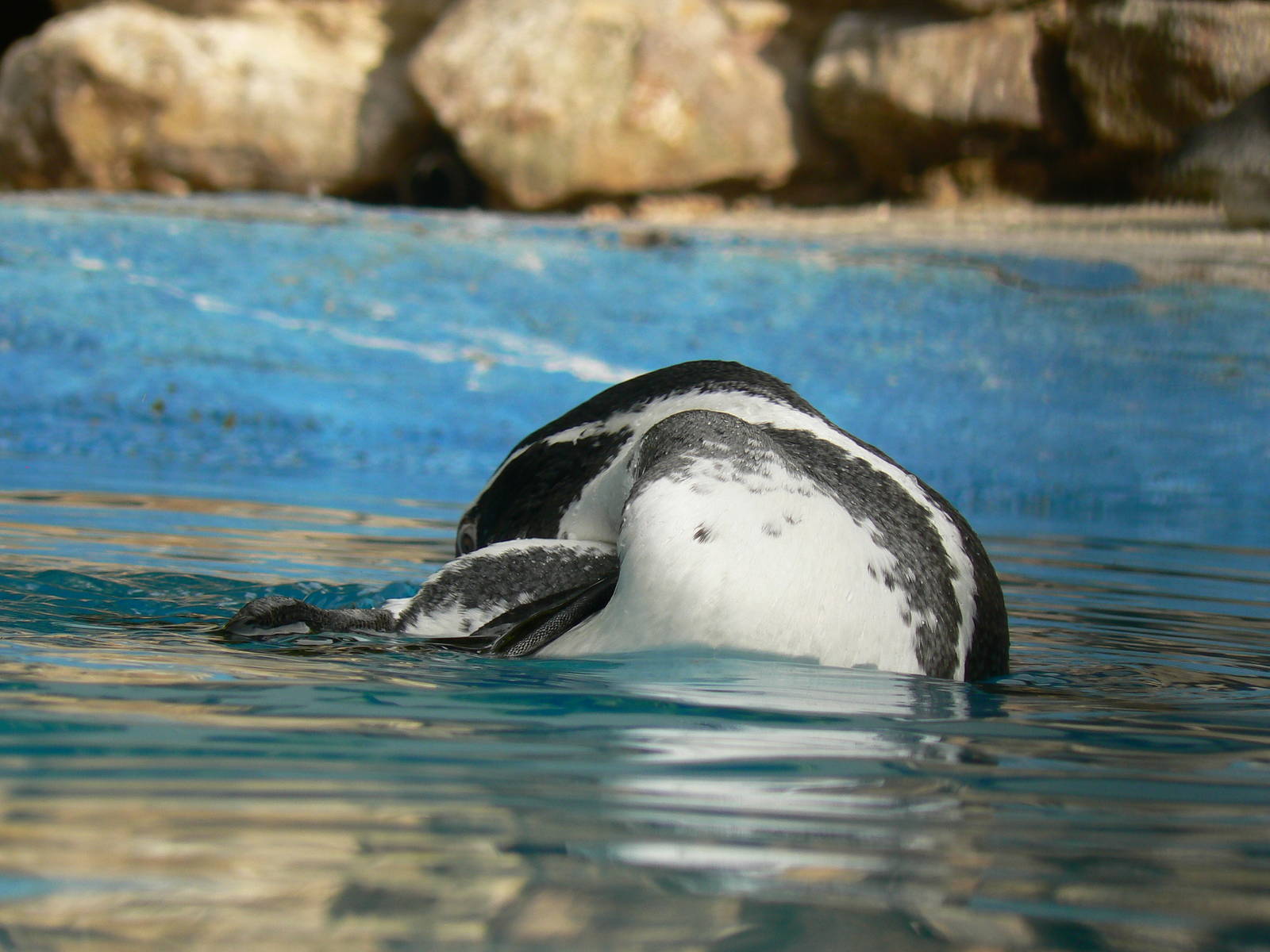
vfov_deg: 4.8
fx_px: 11410
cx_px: 635
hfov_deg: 6.4
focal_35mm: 311
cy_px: 476
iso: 80
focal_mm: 51.8
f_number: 5.6
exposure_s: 1/320
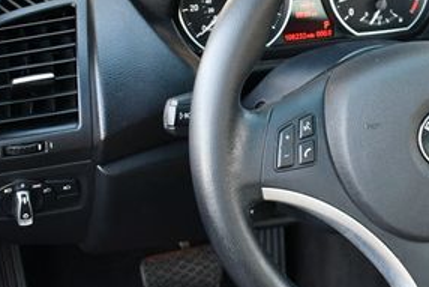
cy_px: 138
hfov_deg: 20.8
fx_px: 1121
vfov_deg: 14.6
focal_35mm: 94
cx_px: 458
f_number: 3.8
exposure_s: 1/125
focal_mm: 21
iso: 800
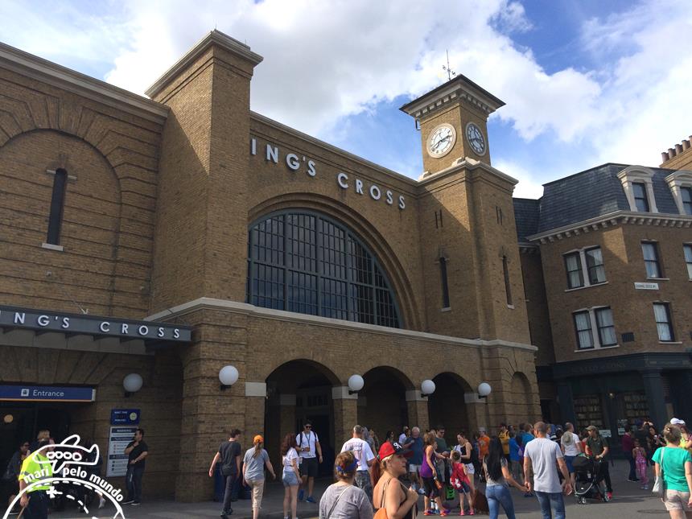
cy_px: 260
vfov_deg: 48.2
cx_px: 346
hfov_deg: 61.7
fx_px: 580
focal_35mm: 29
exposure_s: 1/1709
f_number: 2.2
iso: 32
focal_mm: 4.15
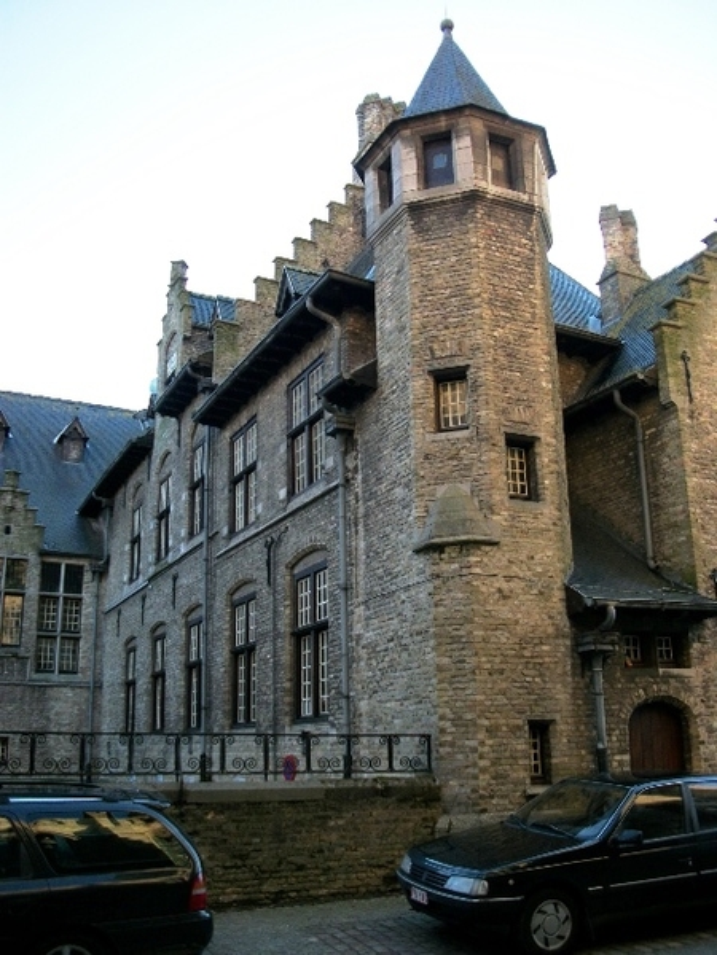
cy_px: 478
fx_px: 884
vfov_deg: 56.8
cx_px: 358
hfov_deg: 44.2
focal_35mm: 32
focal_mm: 5.7
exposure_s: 1/125
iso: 80
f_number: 2.9
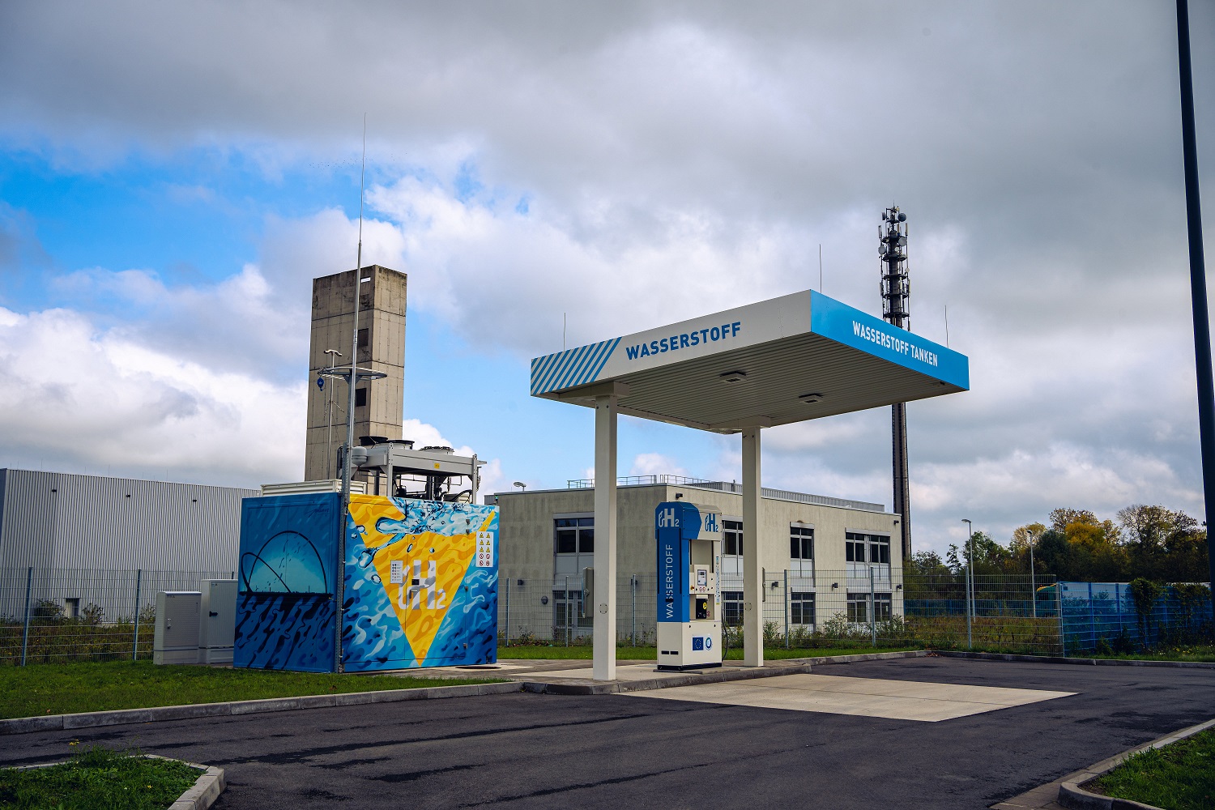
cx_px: 608
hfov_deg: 54.4
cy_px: 405
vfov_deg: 37.9
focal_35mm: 35
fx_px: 1181
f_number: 11
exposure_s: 1/125
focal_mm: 35
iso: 100
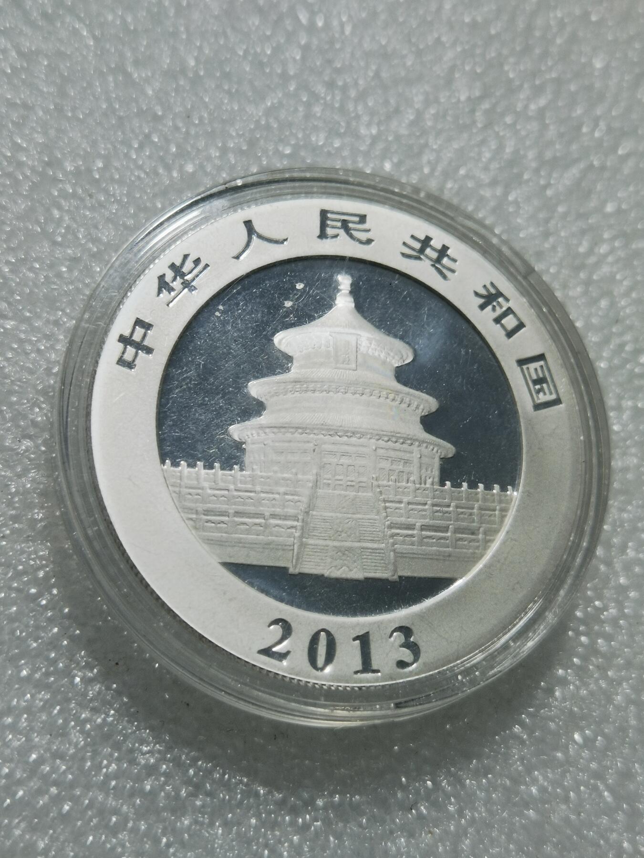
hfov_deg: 26.1
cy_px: 429
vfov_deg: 34.3
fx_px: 1389
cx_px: 322
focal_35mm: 56
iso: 50
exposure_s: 1/125
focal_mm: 6.67
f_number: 1.9
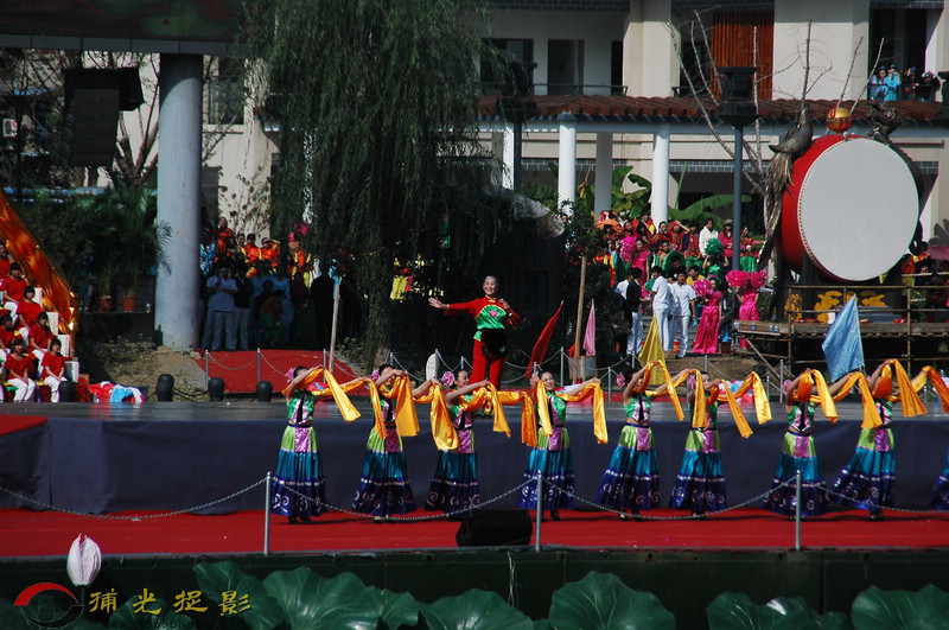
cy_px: 315
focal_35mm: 300
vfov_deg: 4.6
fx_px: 7897
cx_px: 474
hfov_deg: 6.9
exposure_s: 1/1000
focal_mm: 200
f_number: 8
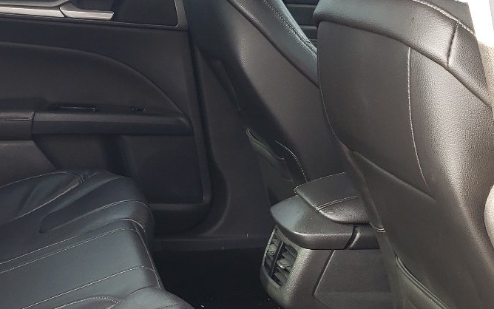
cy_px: 200
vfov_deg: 19.7
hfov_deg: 30.0
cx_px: 74
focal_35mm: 66
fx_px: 889
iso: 50
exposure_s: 1/123
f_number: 1.5
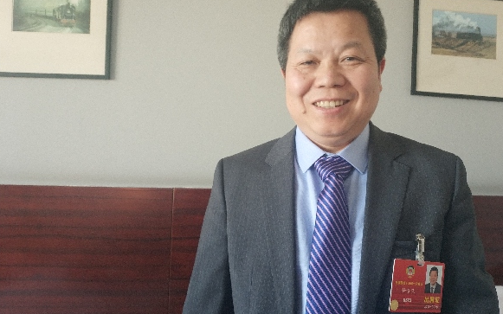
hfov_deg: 55.3
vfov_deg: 36.3
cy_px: 145
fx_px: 480
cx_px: 257
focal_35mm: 35
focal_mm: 4.5
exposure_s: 1/25
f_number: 2
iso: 225
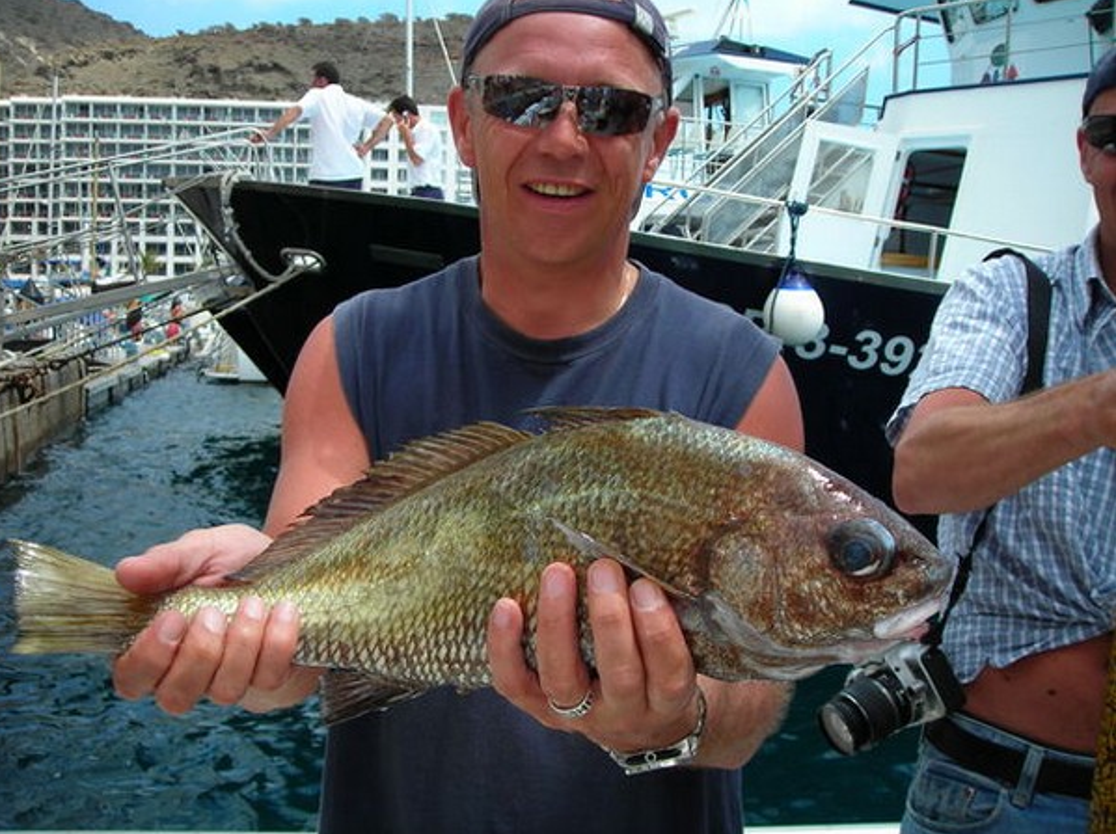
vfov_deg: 35.9
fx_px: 1288
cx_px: 533
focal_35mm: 40
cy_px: 398
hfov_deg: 46.8
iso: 50
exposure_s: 1/460
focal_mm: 6.3
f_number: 3.2
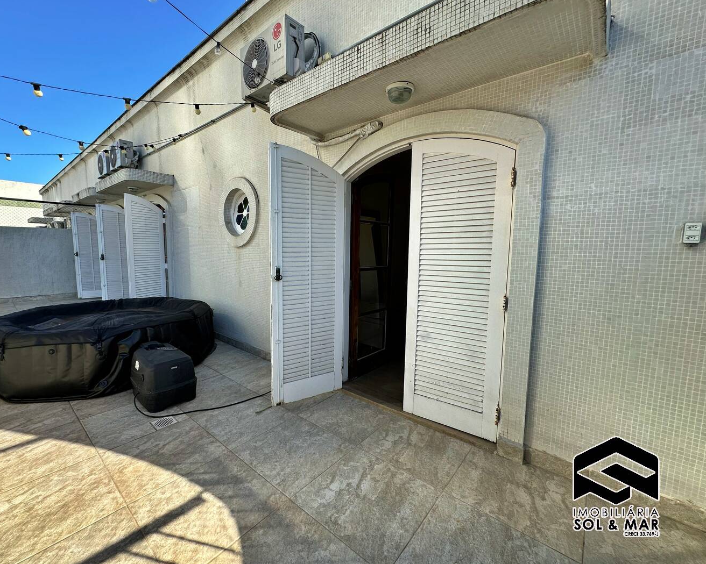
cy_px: 280
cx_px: 331
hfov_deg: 96.7
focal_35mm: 15
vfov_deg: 84.0
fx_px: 313
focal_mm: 2.22
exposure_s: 1/1024
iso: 40
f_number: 2.2
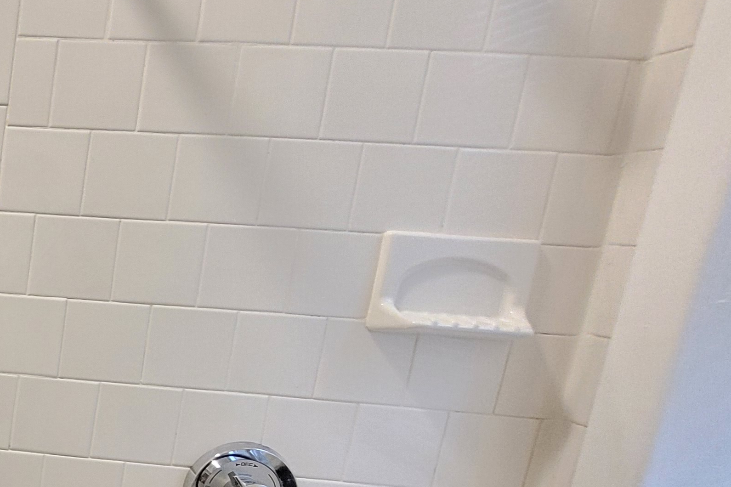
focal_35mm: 34
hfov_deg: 37.9
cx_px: -187
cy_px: 374
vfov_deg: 37.7
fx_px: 690
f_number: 2.2
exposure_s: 1/39
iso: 320
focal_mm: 1.74
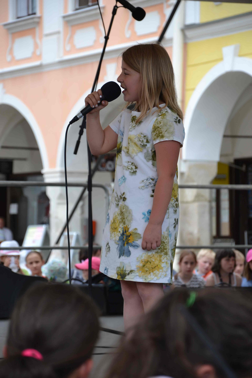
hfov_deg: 8.7
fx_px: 1654
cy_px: 189
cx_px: 126
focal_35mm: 158
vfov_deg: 13.0
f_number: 6.3
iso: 100
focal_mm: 105
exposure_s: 1/160
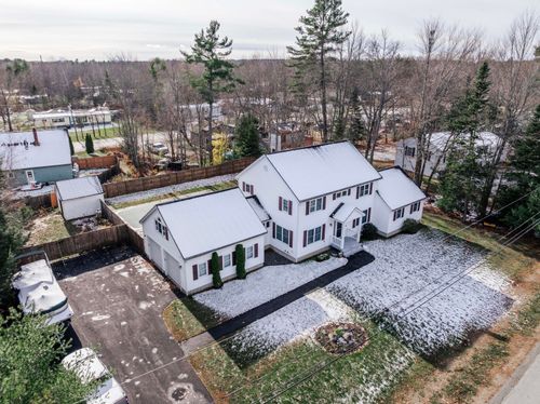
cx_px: 270
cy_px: 202
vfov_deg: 56.7
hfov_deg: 71.6
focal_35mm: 24
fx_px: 374
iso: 100
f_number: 2.8
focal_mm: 12.29
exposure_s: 1/2000
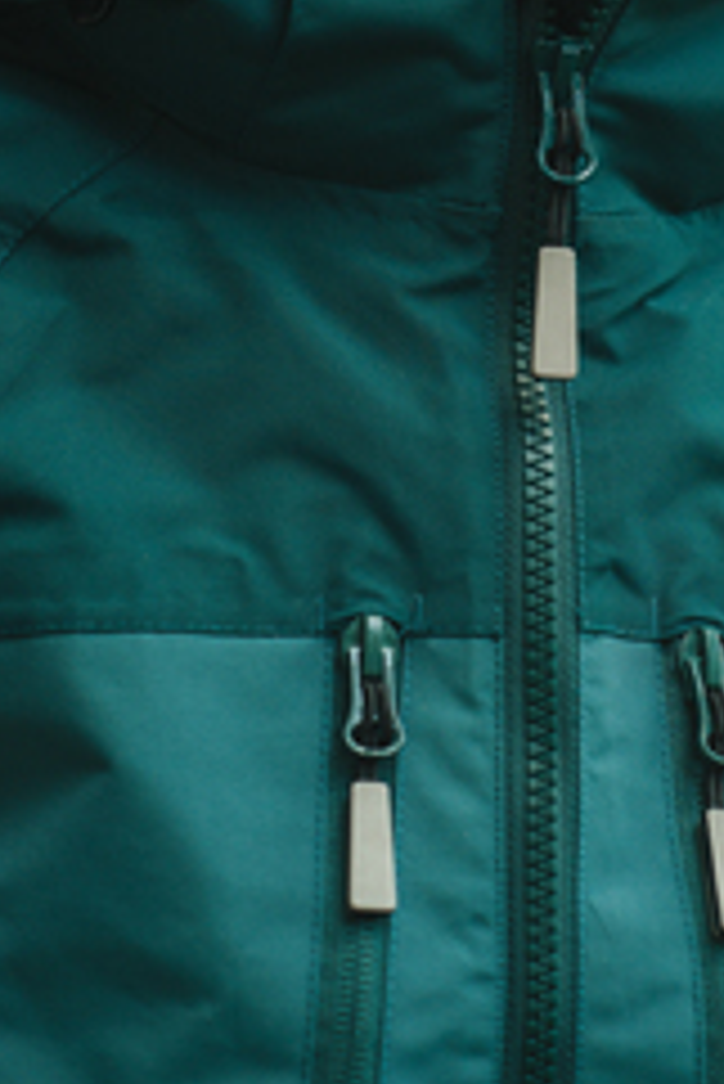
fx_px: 6898
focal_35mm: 229
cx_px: 380
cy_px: 369
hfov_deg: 6.0
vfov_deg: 9.0
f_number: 3.2
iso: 100
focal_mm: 85
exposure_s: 1/500
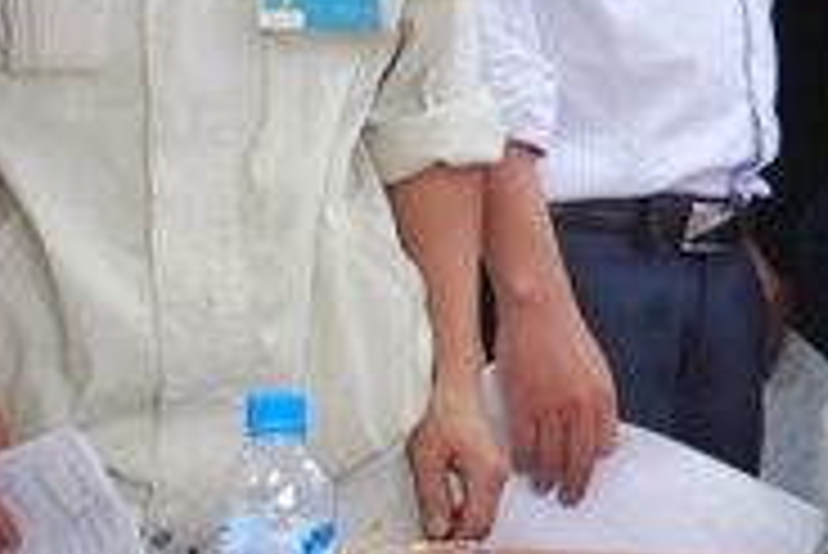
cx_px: 1575
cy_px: -77
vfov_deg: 6.2
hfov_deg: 8.8
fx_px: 5110
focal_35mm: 222
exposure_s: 1/8
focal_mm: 34
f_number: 5
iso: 400
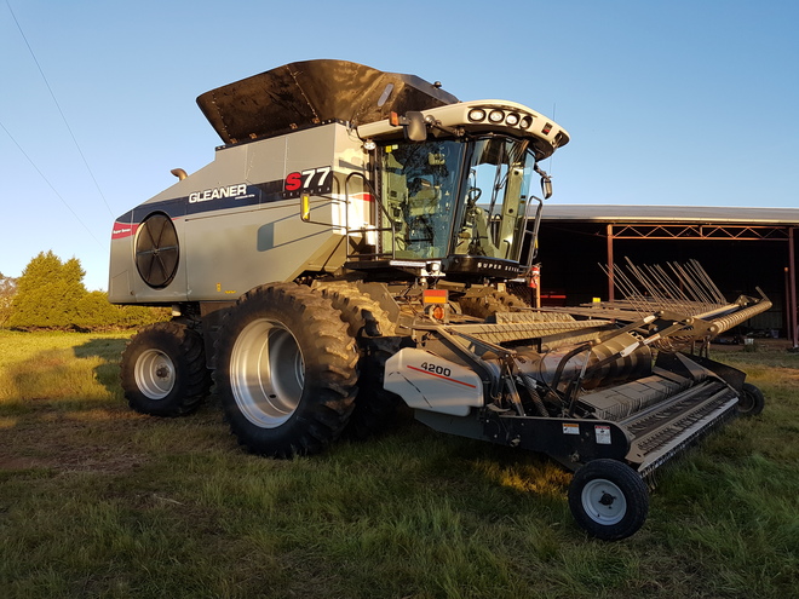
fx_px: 600
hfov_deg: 67.3
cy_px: 300
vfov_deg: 53.1
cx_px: 400
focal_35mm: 26
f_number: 1.7
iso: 40
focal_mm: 4.2
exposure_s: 1/505
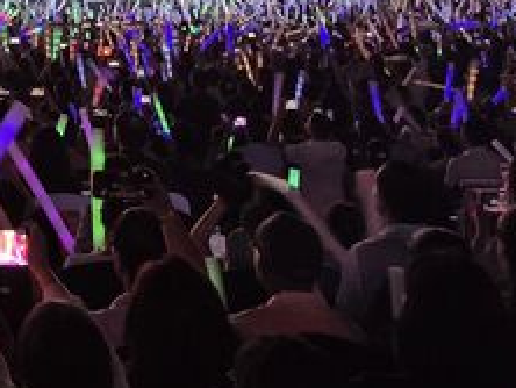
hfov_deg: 15.1
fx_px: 1582
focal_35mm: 106
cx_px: -507
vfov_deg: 12.3
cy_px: -397
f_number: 1.7
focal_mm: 6.3
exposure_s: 1/60
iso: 160
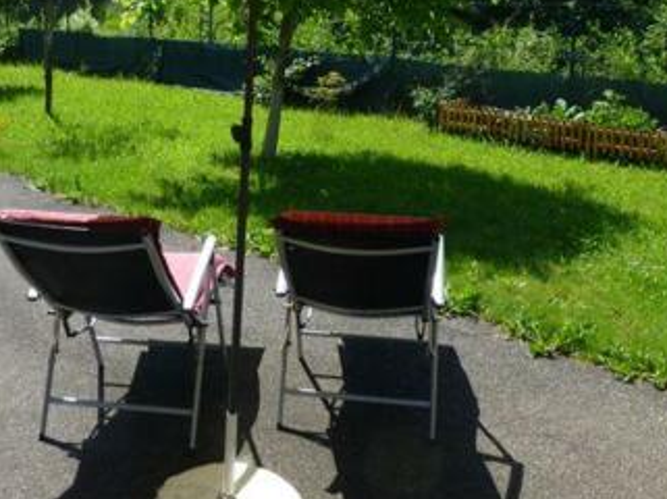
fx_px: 847
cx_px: 243
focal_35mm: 44
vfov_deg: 32.1
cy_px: 114
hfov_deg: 42.6
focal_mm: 4.3
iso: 100
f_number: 4
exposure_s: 1/400
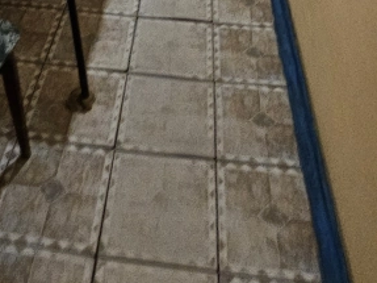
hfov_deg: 38.5
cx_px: 130
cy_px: -258
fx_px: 533
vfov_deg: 19.6
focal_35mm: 49
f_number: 2.2
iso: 320
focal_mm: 2.2
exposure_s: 1/50
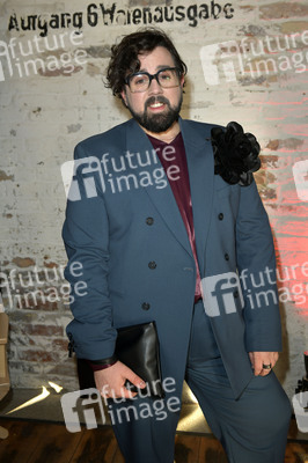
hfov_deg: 37.8
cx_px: 154
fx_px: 450
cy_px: 232
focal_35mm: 35
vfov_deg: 54.5
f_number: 5.6
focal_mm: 35
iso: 250
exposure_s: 1/200
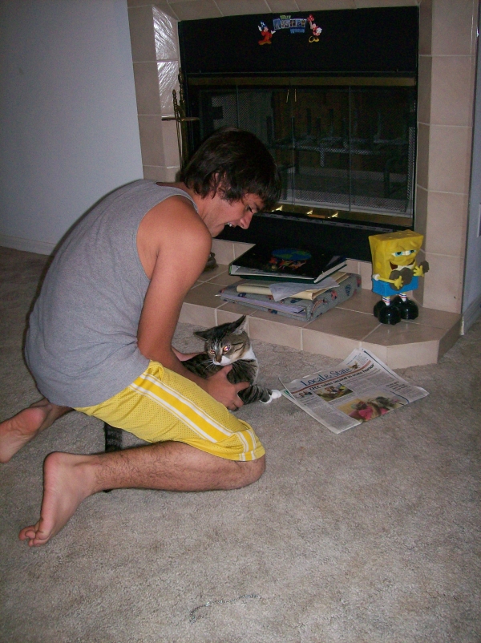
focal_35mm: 36
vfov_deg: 51.4
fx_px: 668
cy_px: 322
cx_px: 240
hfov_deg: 39.6
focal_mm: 6
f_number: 2.7
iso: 140
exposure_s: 1/64
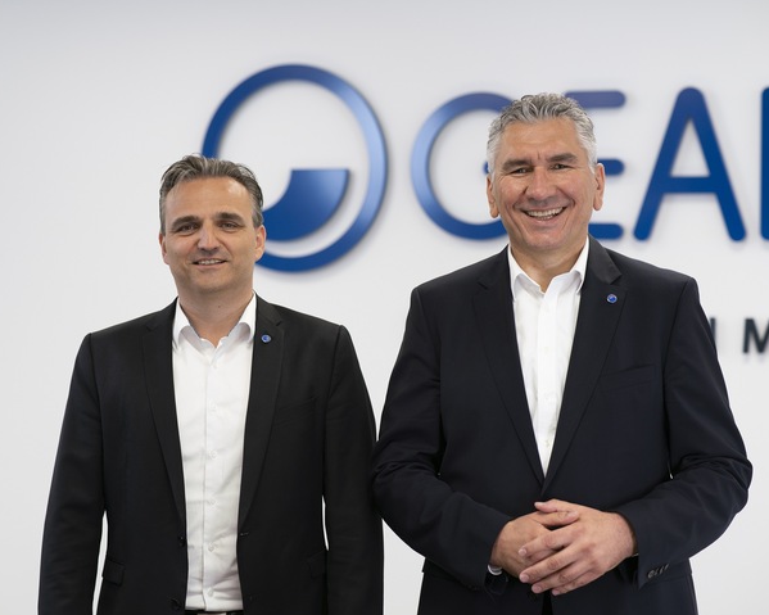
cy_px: 309
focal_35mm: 97
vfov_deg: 15.9
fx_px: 2207
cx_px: 367
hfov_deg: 19.8
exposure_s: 1/125
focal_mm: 85
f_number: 2.8
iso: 250
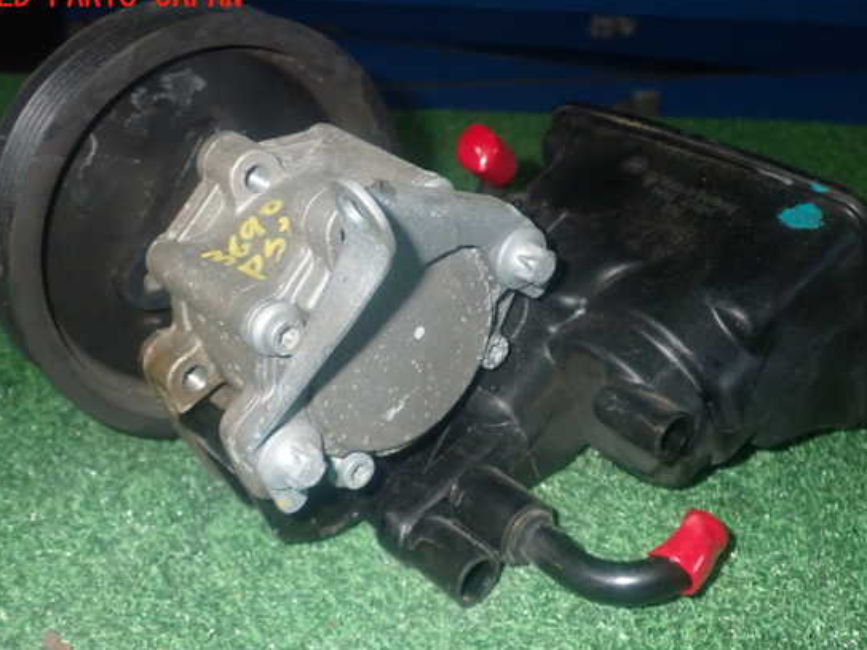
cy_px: 335
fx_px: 1052
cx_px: 431
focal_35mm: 42
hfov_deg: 44.8
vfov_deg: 34.3
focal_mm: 6.83
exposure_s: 1/40
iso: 800
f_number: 8
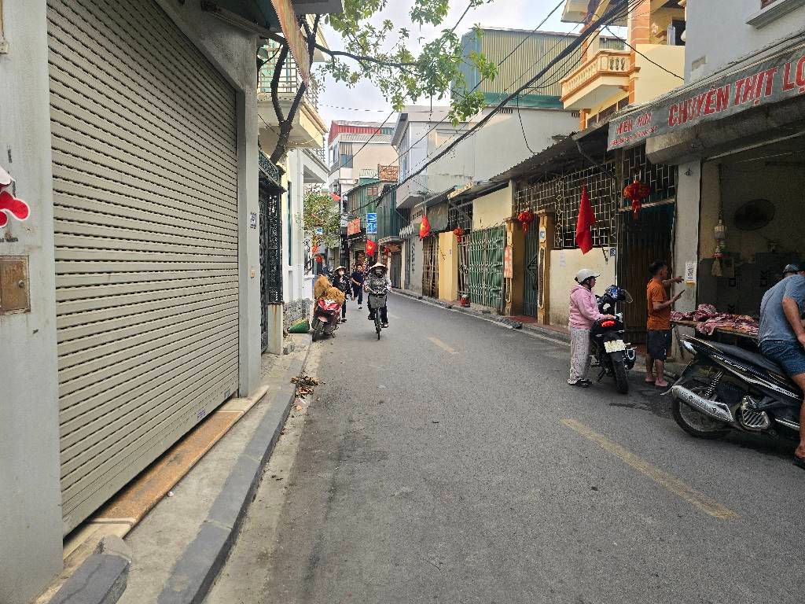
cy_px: 302
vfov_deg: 58.9
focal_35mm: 23
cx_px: 402
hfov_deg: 73.9
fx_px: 535
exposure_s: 1/188
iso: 12
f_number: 1.7
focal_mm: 6.3
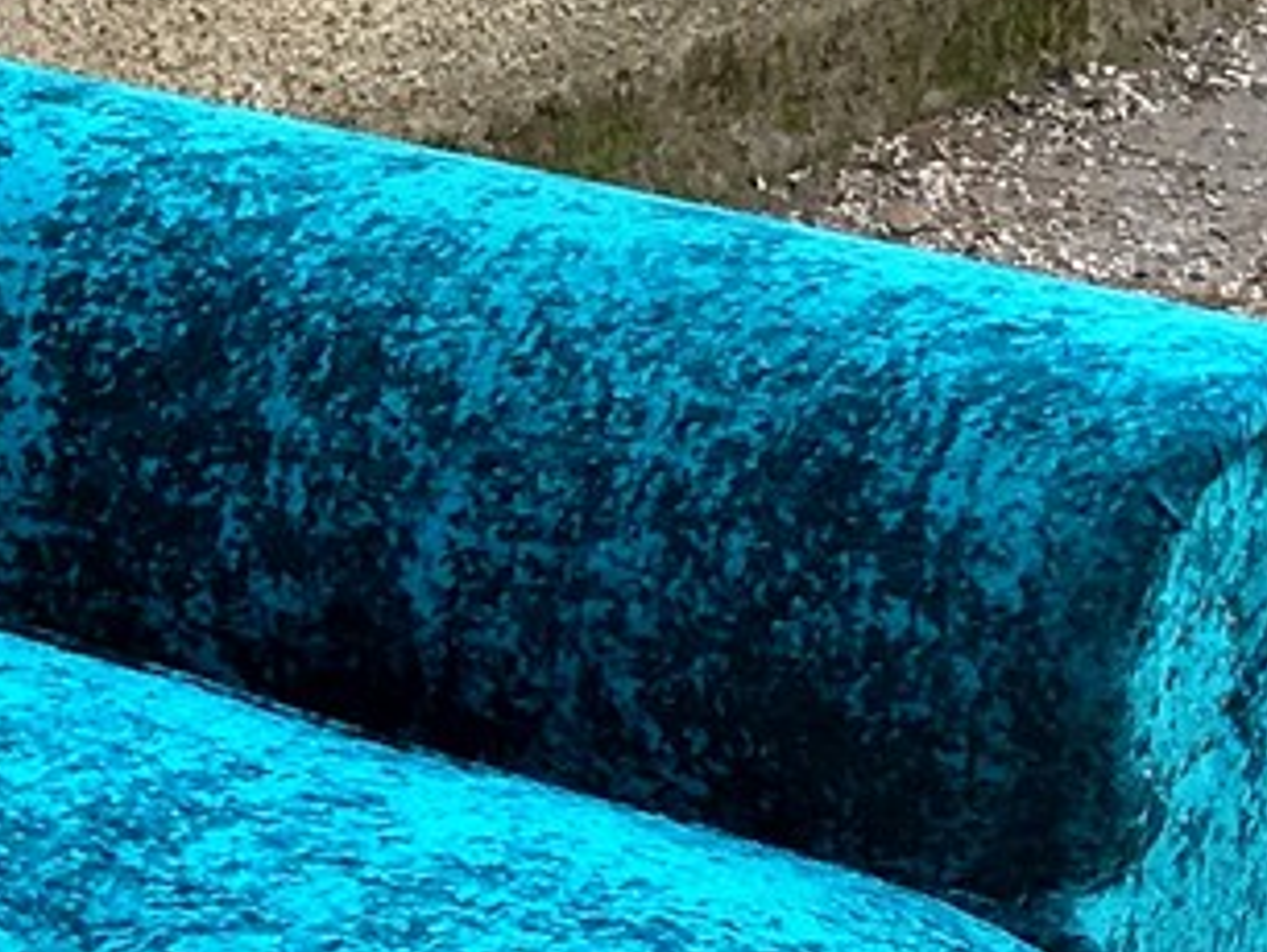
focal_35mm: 142
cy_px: 1004
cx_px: -1520
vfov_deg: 10.4
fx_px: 5202
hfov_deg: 11.9
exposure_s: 1/368
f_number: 2.2
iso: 25
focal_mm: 4.15
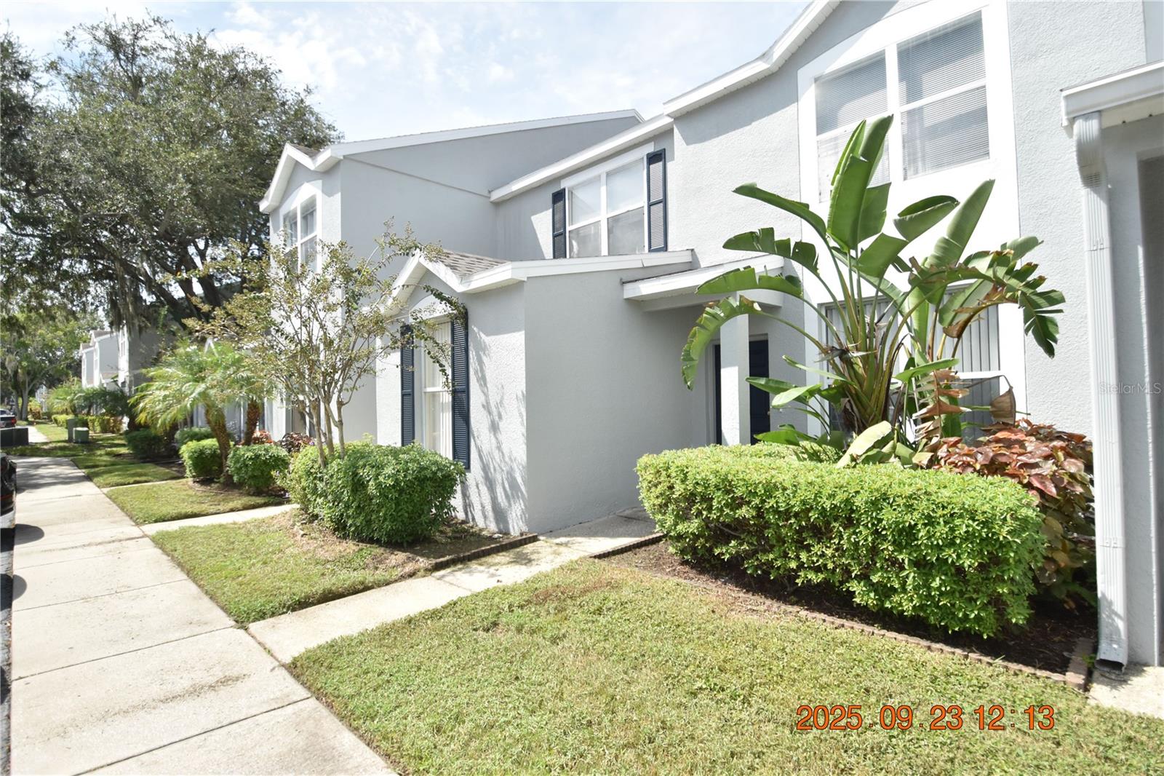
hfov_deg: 90.0
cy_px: 388
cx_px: 582
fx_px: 582
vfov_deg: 67.4
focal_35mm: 18
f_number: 3.8
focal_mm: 12
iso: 800
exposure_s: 1/4000
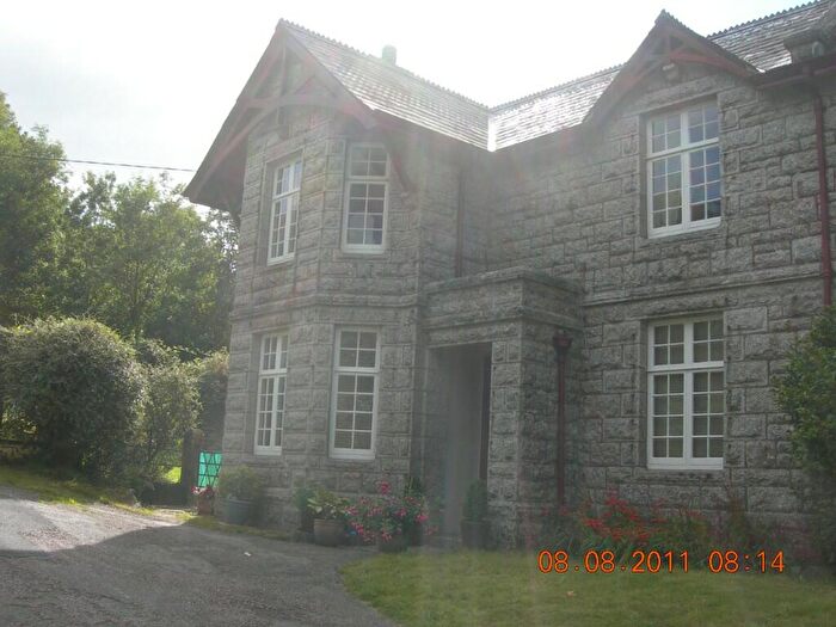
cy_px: 314
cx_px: 418
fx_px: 918
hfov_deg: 49.0
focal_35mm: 38
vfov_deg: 37.7
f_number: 4.8
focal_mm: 7.8
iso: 50
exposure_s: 1/247
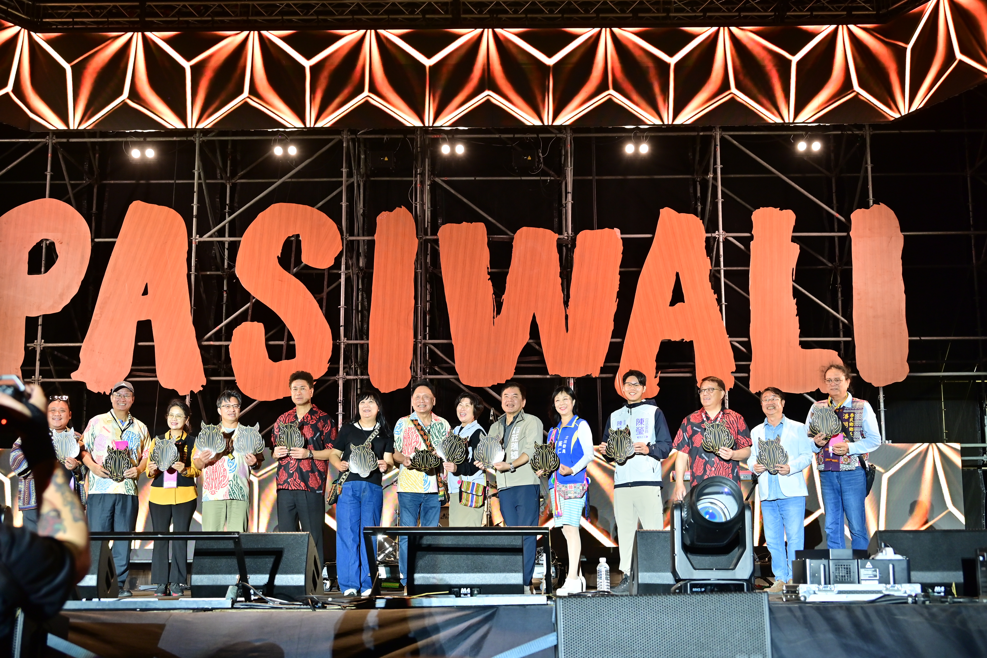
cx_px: 494
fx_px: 1316
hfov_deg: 41.1
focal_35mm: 48
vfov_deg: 28.1
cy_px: 329
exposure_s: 1/50
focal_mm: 48
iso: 900
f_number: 5.6
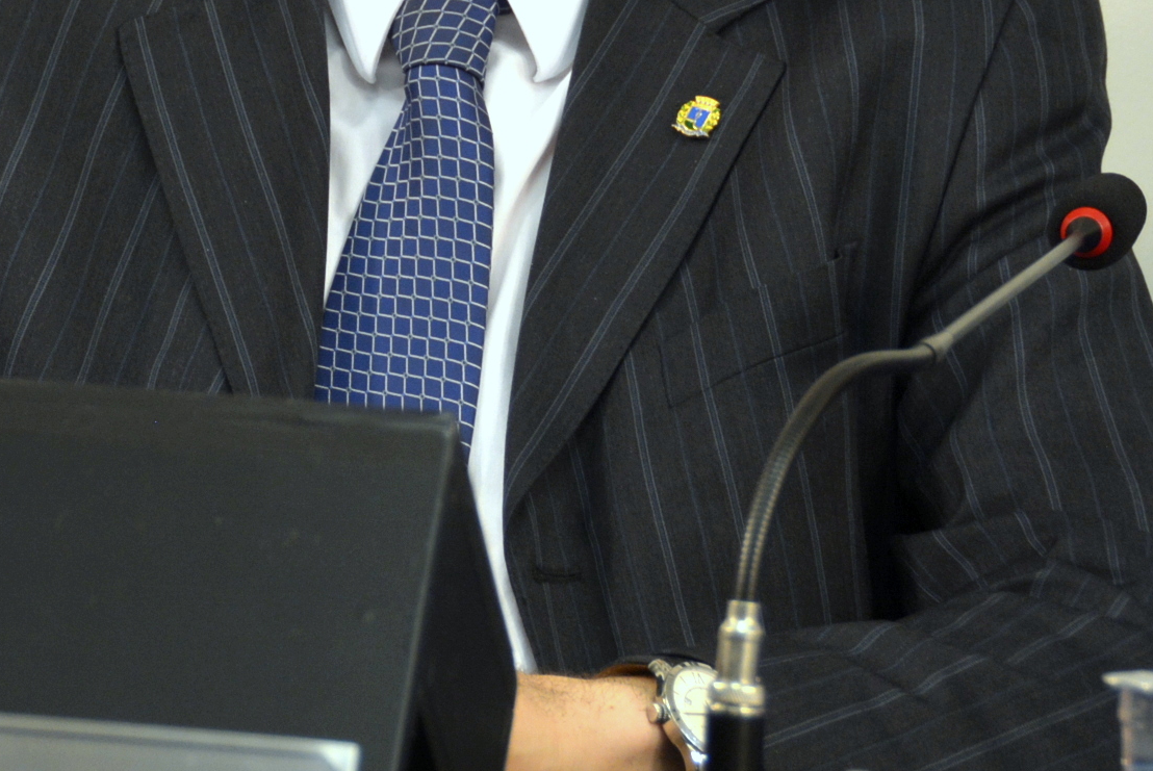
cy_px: 107
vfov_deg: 5.7
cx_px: 184
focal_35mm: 243
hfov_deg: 8.4
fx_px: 7790
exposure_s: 1/60
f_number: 4.8
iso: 450
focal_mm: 60
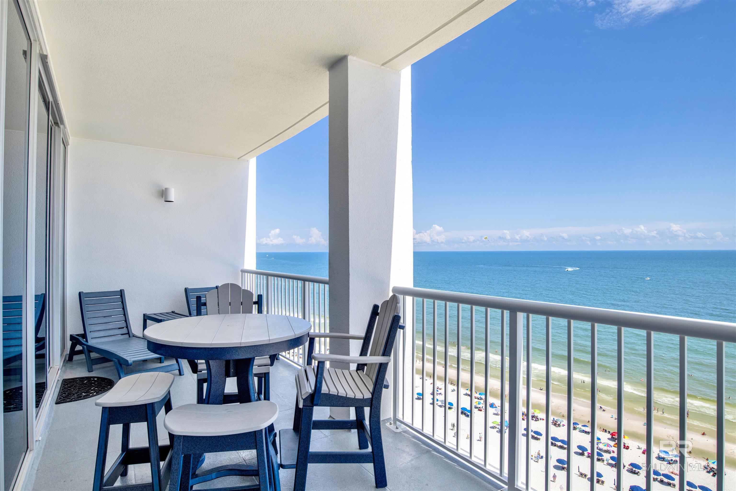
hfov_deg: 90.0
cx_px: 368
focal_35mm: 18
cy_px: 246
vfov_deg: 67.4
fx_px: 368
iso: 200
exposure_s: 1/320
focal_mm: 18
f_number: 11
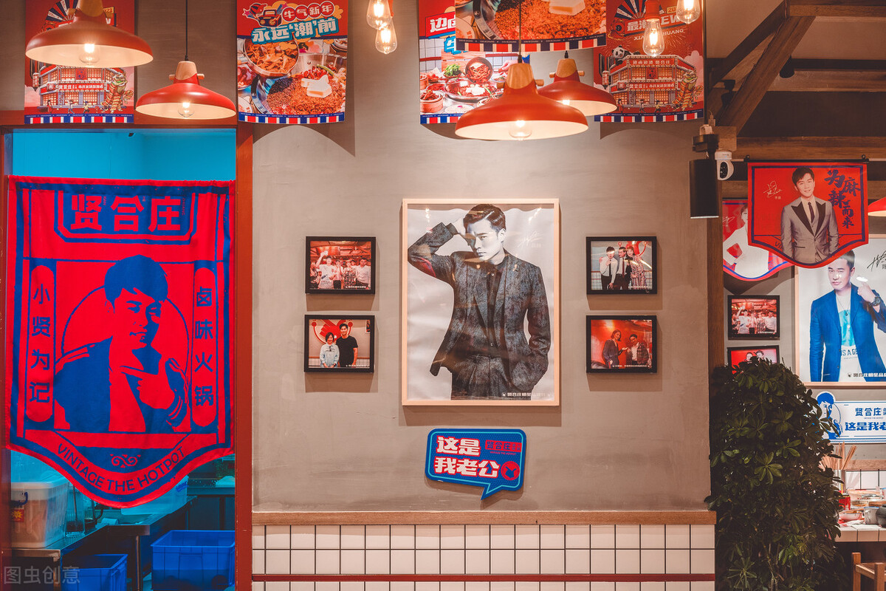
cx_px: 443
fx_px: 1354
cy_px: 296
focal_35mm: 55
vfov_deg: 24.6
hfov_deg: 36.2
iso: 500
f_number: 5
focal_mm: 55
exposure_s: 1/60
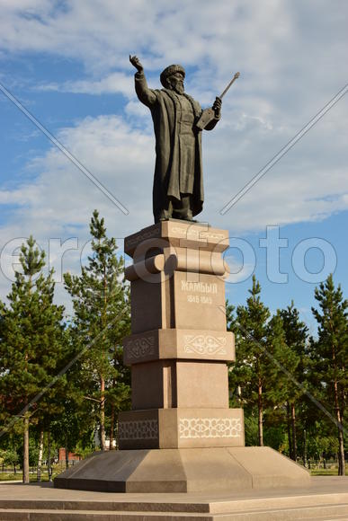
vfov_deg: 37.8
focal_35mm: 52
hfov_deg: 25.8
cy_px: 260
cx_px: 174
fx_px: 761
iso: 100
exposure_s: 1/125
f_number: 11
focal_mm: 35
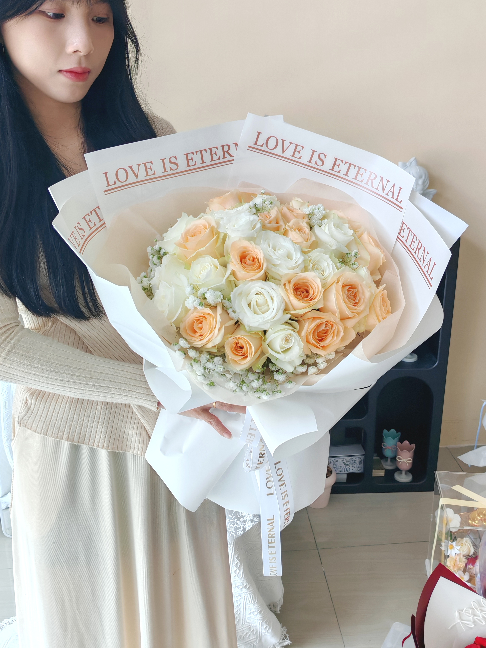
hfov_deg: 37.7
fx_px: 711
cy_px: 324
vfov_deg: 49.0
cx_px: 243
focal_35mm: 38
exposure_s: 1/100
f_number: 1.95
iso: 50
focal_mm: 5.52
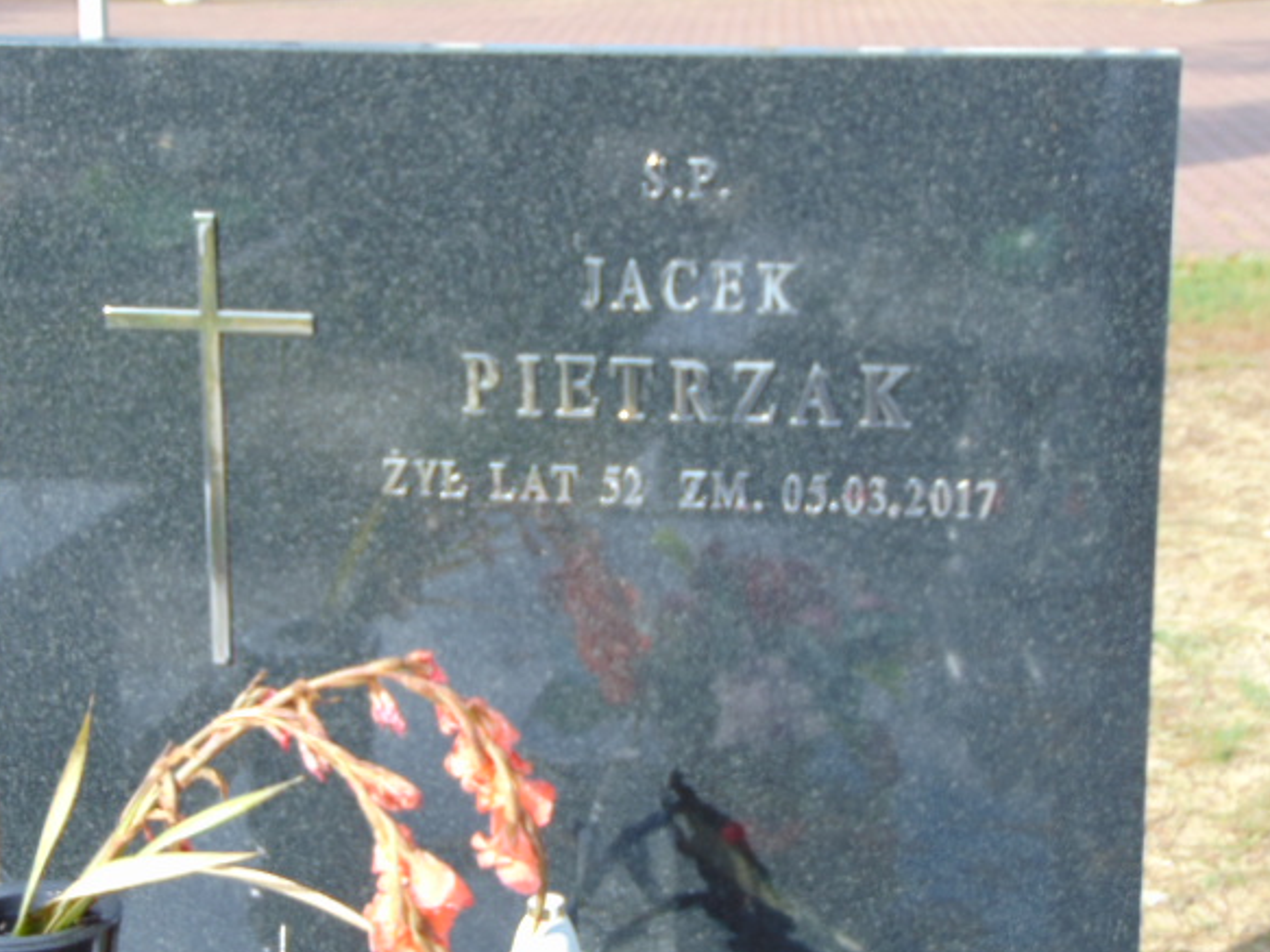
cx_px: 599
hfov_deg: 25.0
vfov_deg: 18.9
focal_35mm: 78
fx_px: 2861
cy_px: 497
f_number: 3.7
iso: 80
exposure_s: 1/320
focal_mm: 12.8
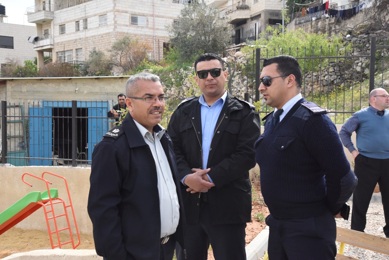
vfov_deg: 26.0
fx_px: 562
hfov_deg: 38.2
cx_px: 194
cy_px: 130
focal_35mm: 52
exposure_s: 1/1000
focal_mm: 52
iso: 5000
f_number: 16
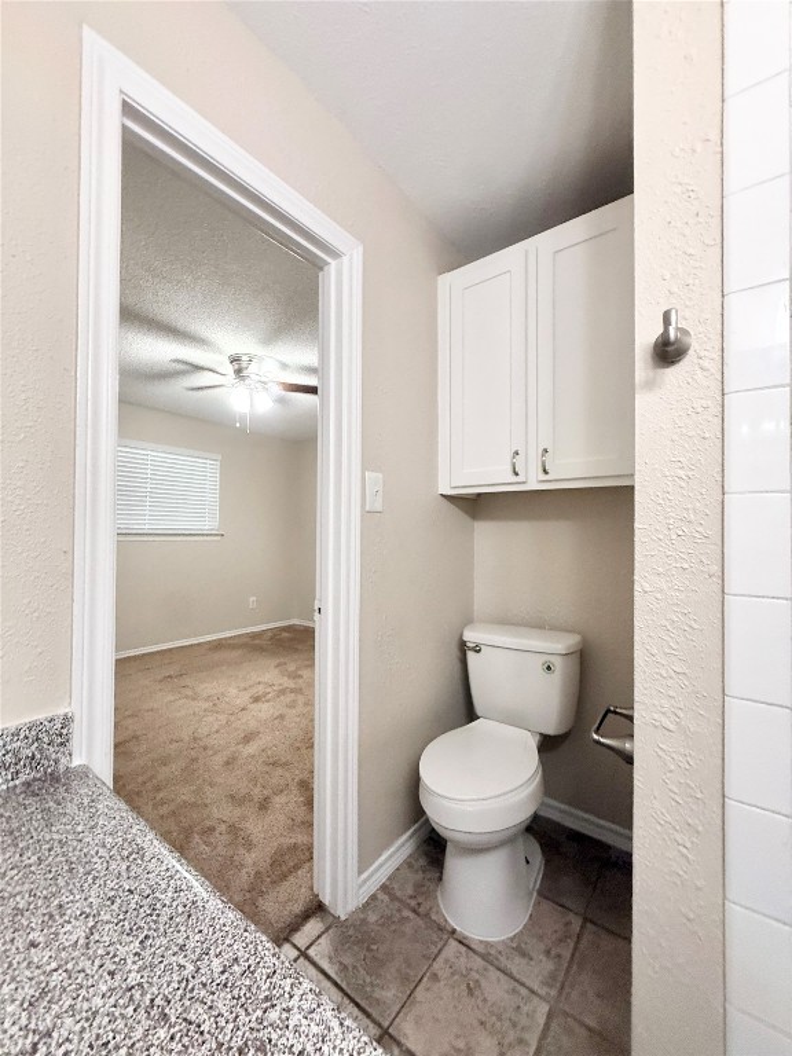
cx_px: 396
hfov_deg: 85.7
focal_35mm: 14
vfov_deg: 102.1
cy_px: 528
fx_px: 427
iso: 500
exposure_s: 1/120
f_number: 2.2
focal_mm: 2.22
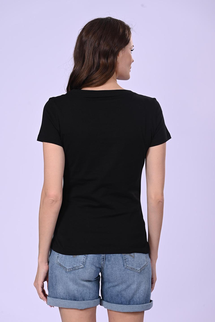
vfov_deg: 17.1
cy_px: 161
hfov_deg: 11.4
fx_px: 1075
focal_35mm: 120
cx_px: 108
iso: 200
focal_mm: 120
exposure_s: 1/160
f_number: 9
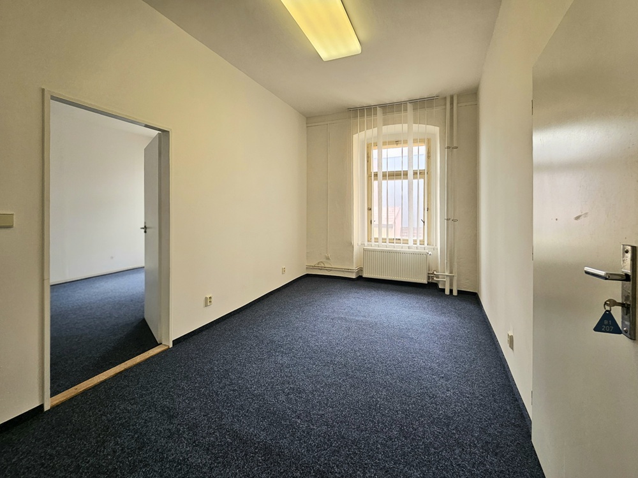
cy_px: 239
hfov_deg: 106.2
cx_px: 319
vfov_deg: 89.9
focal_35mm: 13
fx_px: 240
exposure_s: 1/50.3
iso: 32
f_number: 2.2
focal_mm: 1.7
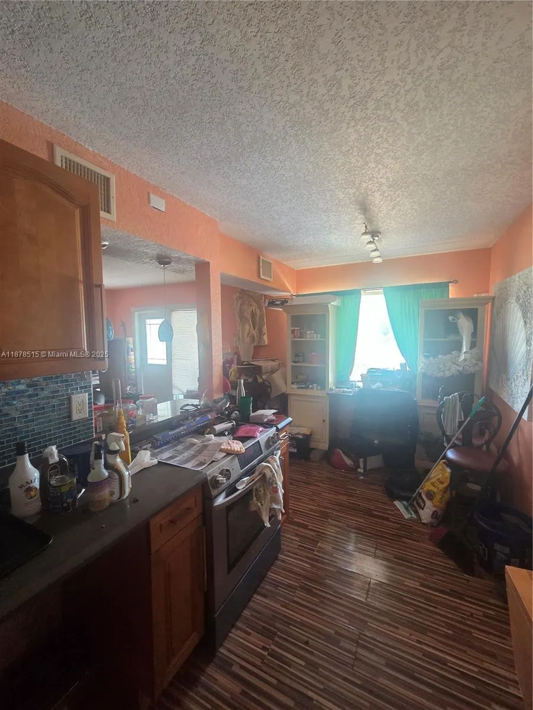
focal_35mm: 13
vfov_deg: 106.2
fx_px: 267
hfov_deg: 89.9
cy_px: 355
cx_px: 266
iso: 320
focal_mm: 2.2
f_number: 2.2
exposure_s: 1/60
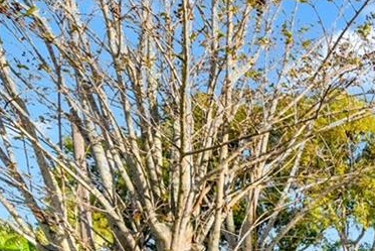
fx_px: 625
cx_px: 640
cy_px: 357
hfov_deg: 22.7
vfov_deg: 20.1
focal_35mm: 60
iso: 250
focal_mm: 14
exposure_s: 1/640
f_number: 6.3
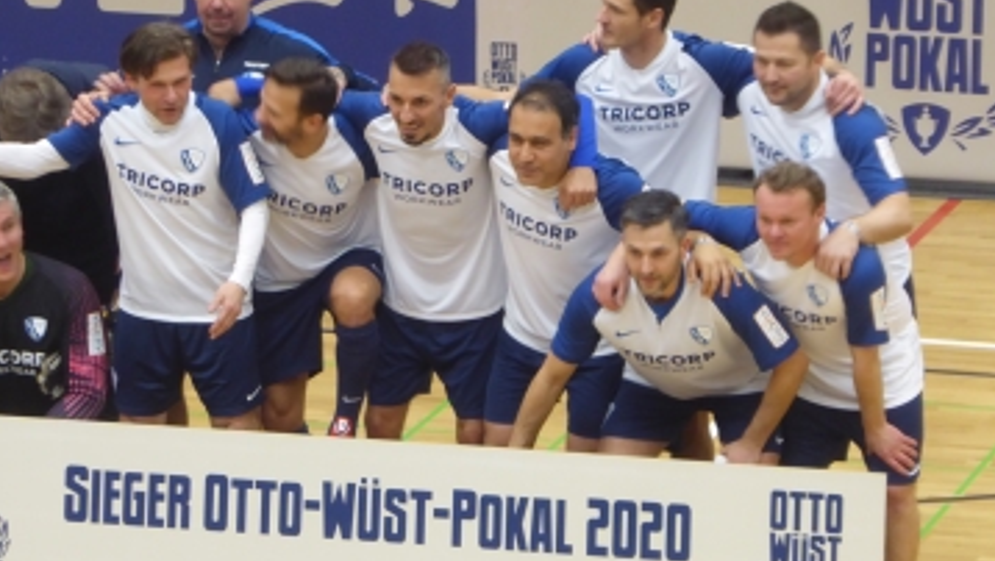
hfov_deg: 7.4
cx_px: 434
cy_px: 264
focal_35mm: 293
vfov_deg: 4.2
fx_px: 7736
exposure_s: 1/20
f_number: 5.6
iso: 400
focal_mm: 38.4
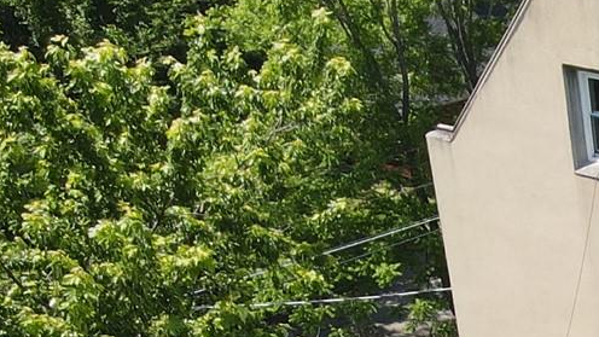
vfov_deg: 10.8
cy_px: 507
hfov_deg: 17.1
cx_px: 998
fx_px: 1715
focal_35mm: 108
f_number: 2.8
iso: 100
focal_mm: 4.5
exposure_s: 1/350
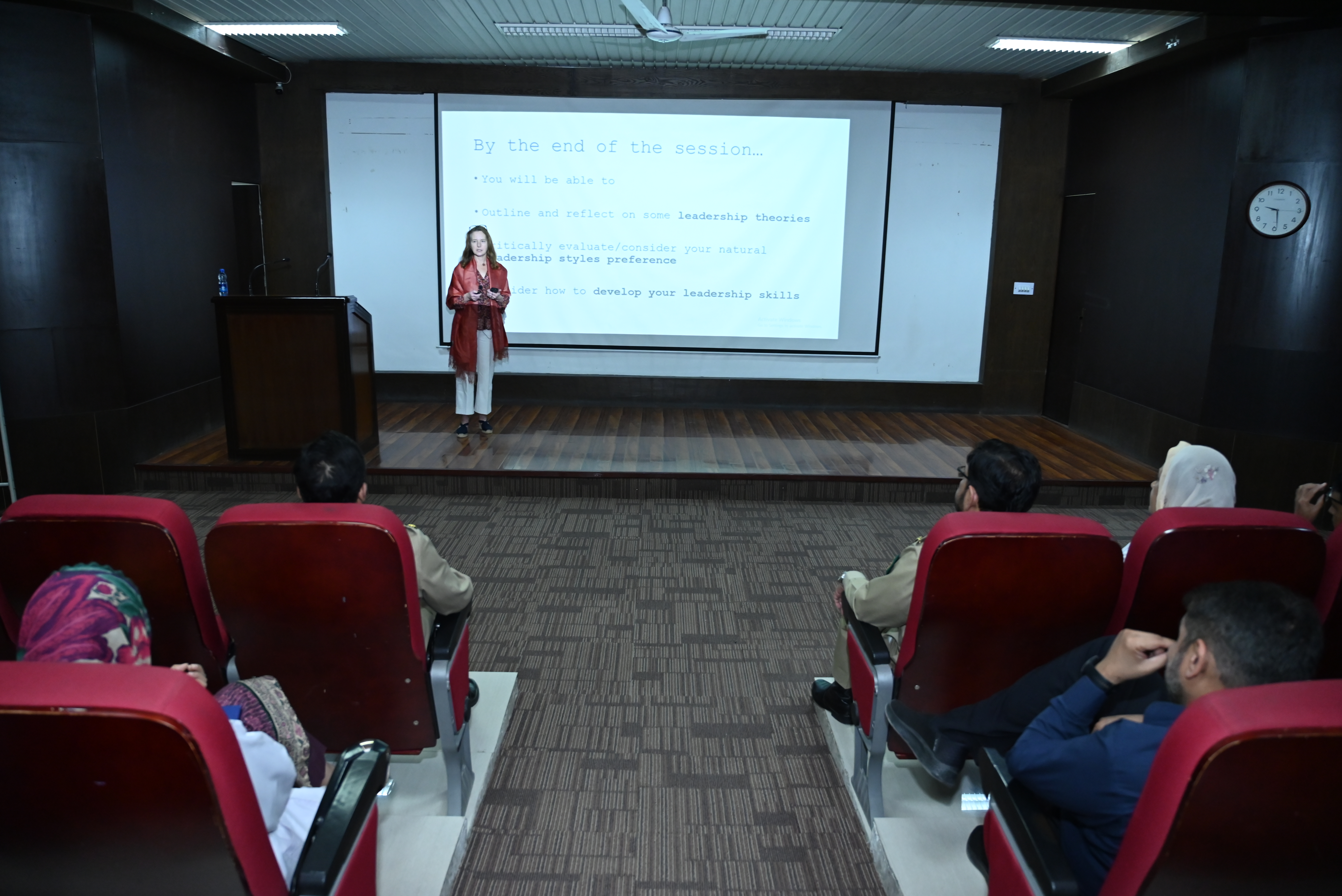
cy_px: 448
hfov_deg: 62.8
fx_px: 1100
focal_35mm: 30
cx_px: 671
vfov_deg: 44.3
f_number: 4
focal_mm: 29.5
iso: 2000
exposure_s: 1/125
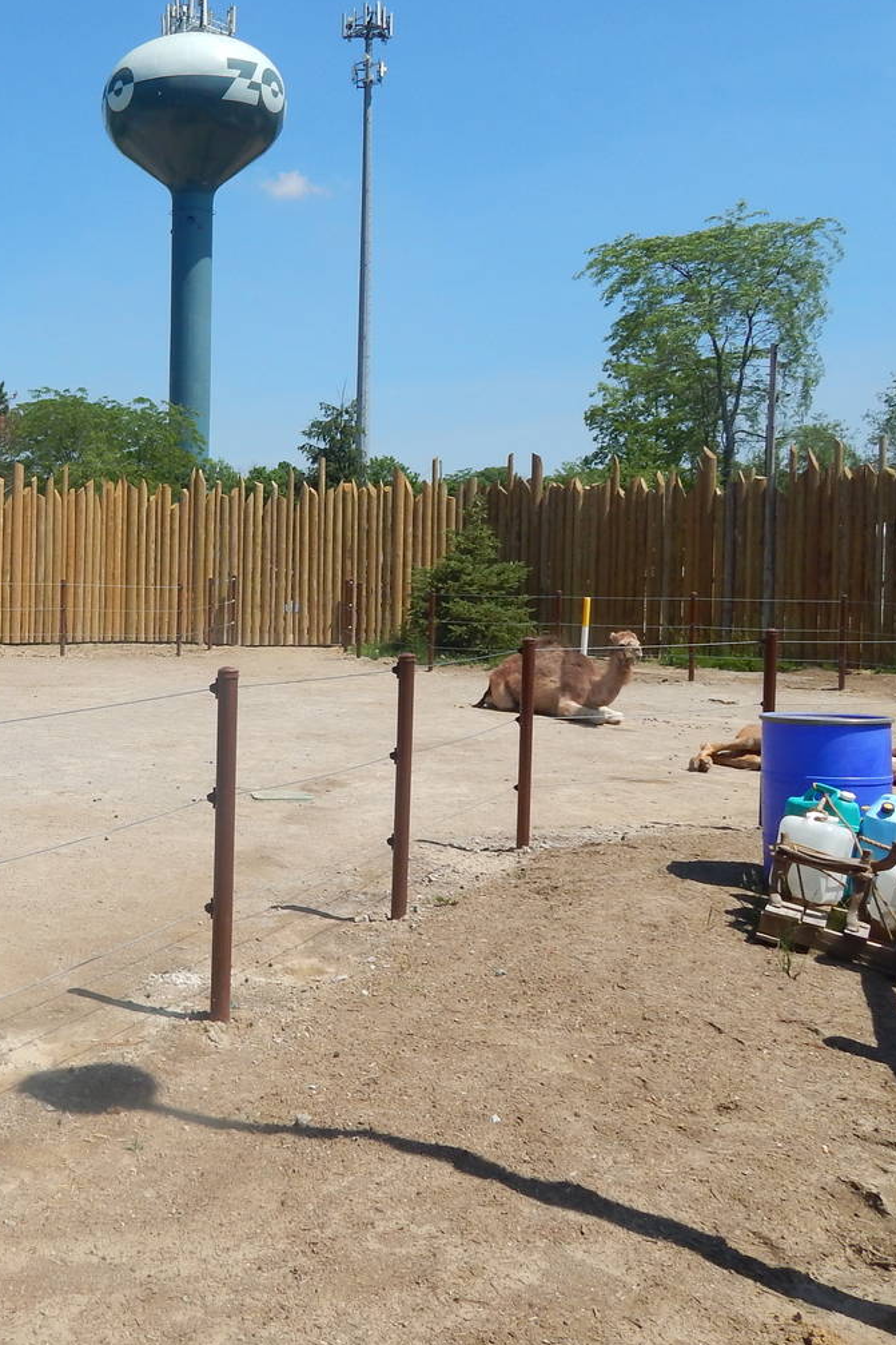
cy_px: 612
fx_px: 1419
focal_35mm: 38
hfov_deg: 33.2
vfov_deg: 50.6
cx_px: 91
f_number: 6
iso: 125
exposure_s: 1/500
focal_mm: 4
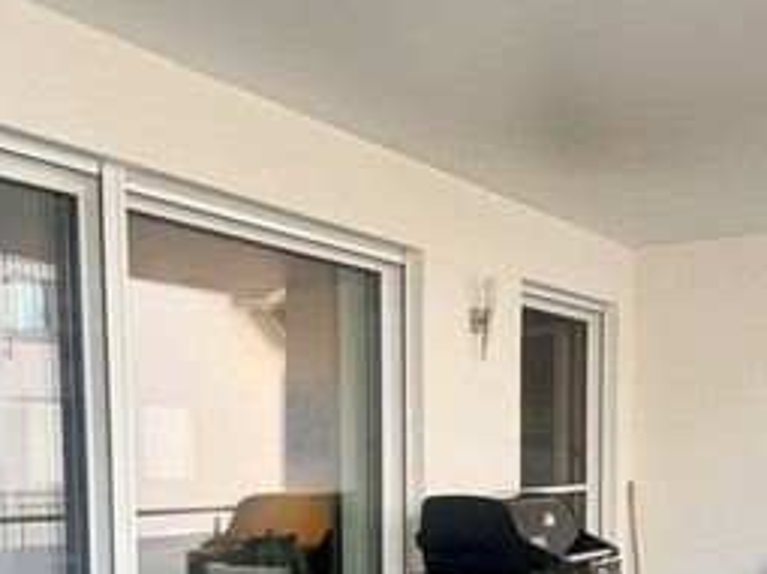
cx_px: 484
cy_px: 491
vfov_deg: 29.8
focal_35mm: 47
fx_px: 1041
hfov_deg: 40.1
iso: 80
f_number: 1.78
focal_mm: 6.76
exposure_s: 1/350
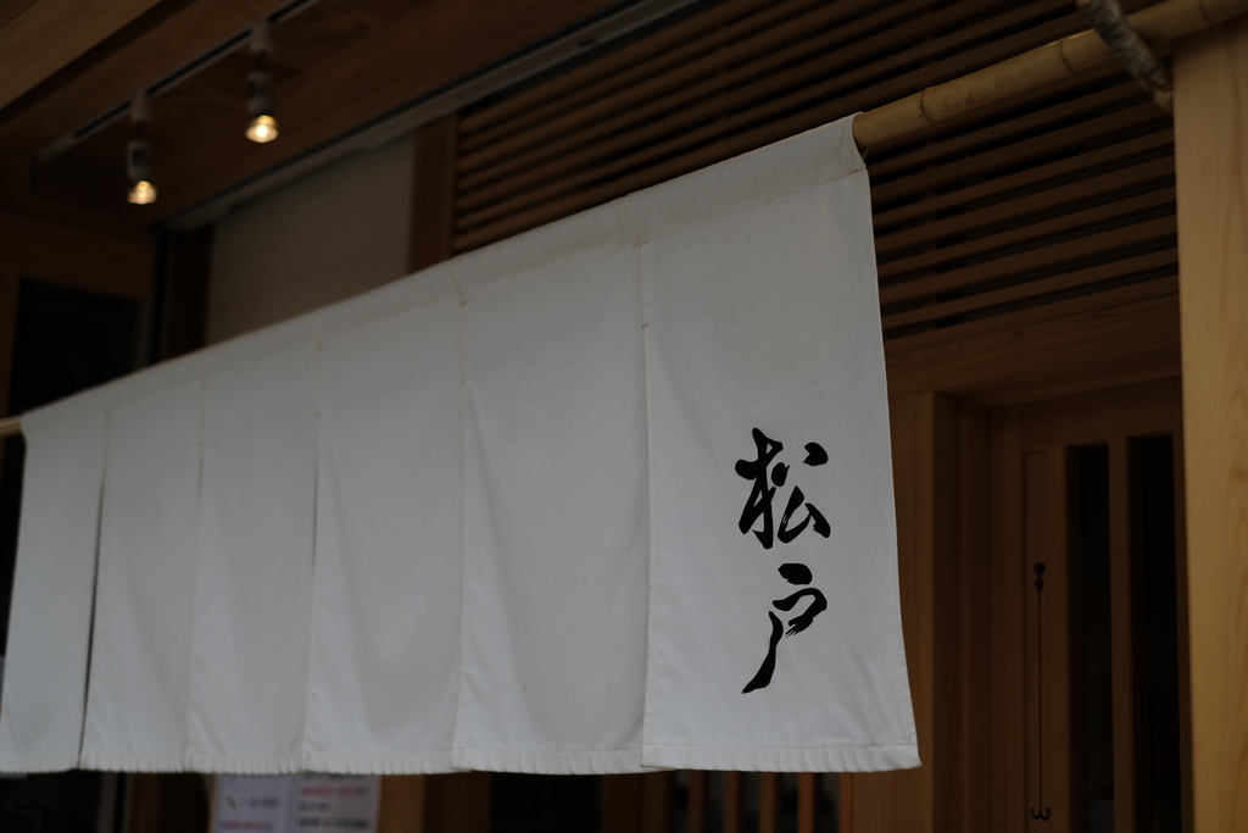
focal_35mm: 53
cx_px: 624
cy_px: 416
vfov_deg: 25.5
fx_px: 1837
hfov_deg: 37.5
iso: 200
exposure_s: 1/4000
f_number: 2
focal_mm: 35
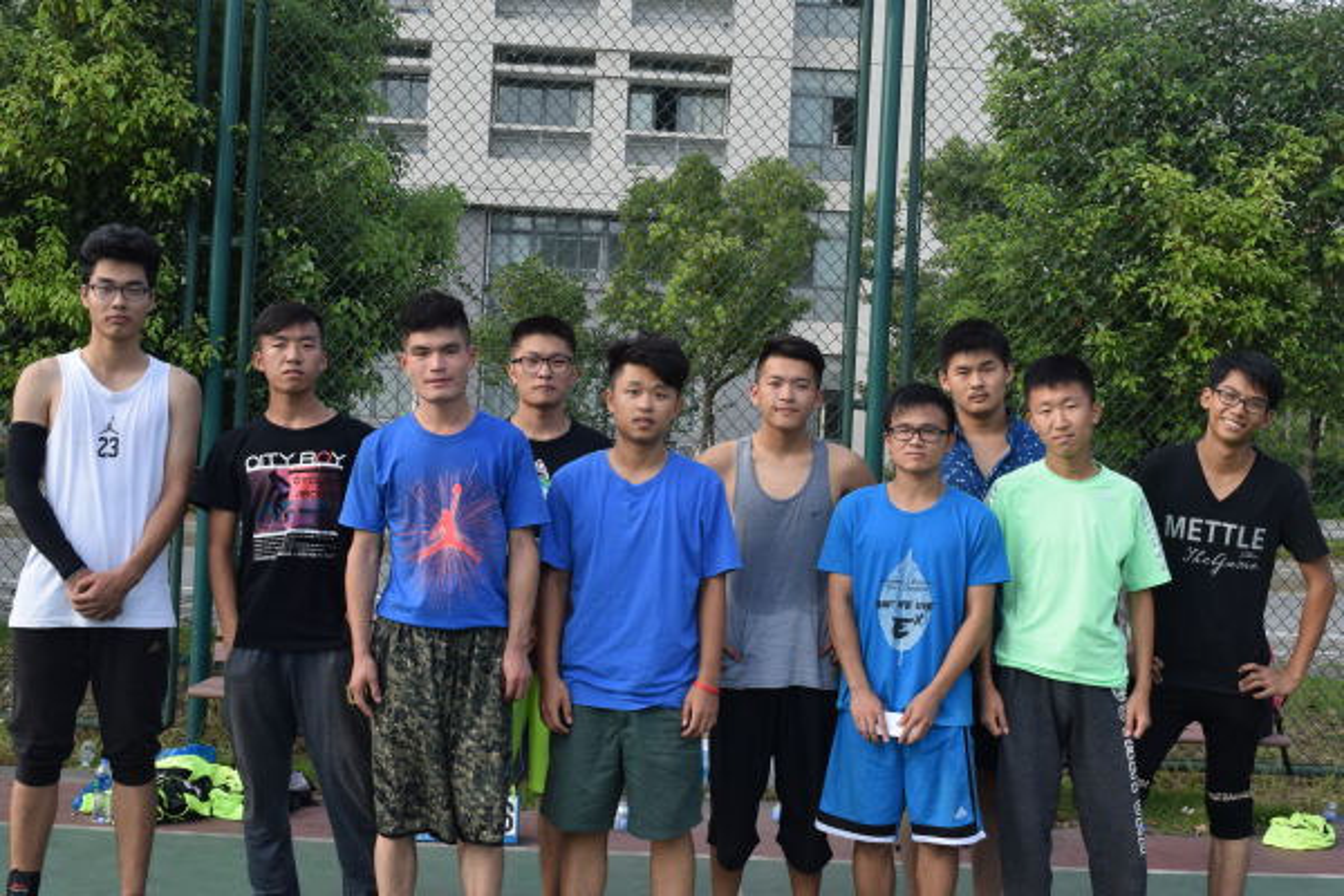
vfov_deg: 30.8
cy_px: 448
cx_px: 672
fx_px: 1624
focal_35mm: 44
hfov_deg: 45.0
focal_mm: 29
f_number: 10
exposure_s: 1/400
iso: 800
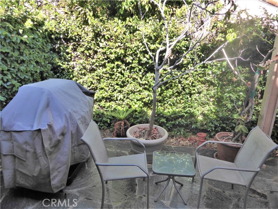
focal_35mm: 25
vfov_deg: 54.9
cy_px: 104
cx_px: 139
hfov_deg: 69.4
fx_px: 201
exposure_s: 1/160
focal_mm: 4.3
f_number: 3.3
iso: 160
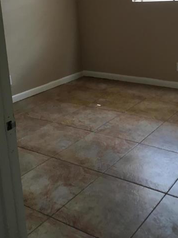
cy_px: 53
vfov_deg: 39.1
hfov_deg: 30.1
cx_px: 143
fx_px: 323
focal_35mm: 47
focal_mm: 4.15
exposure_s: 1/30
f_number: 2.2
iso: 50
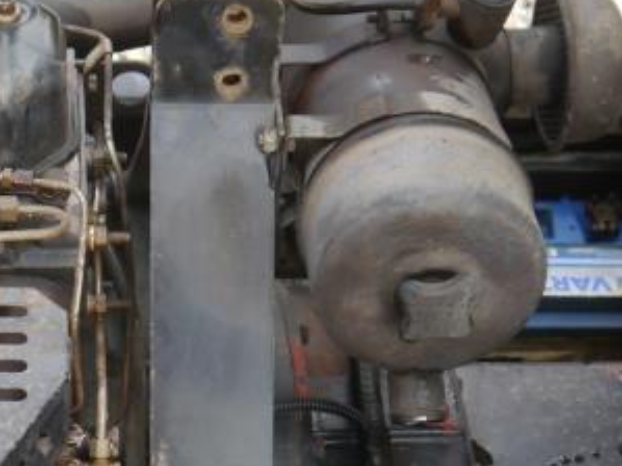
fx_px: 1724
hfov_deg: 20.2
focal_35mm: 96
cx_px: 127
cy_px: 370
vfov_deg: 15.3
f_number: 4
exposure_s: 1/125
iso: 160
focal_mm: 14
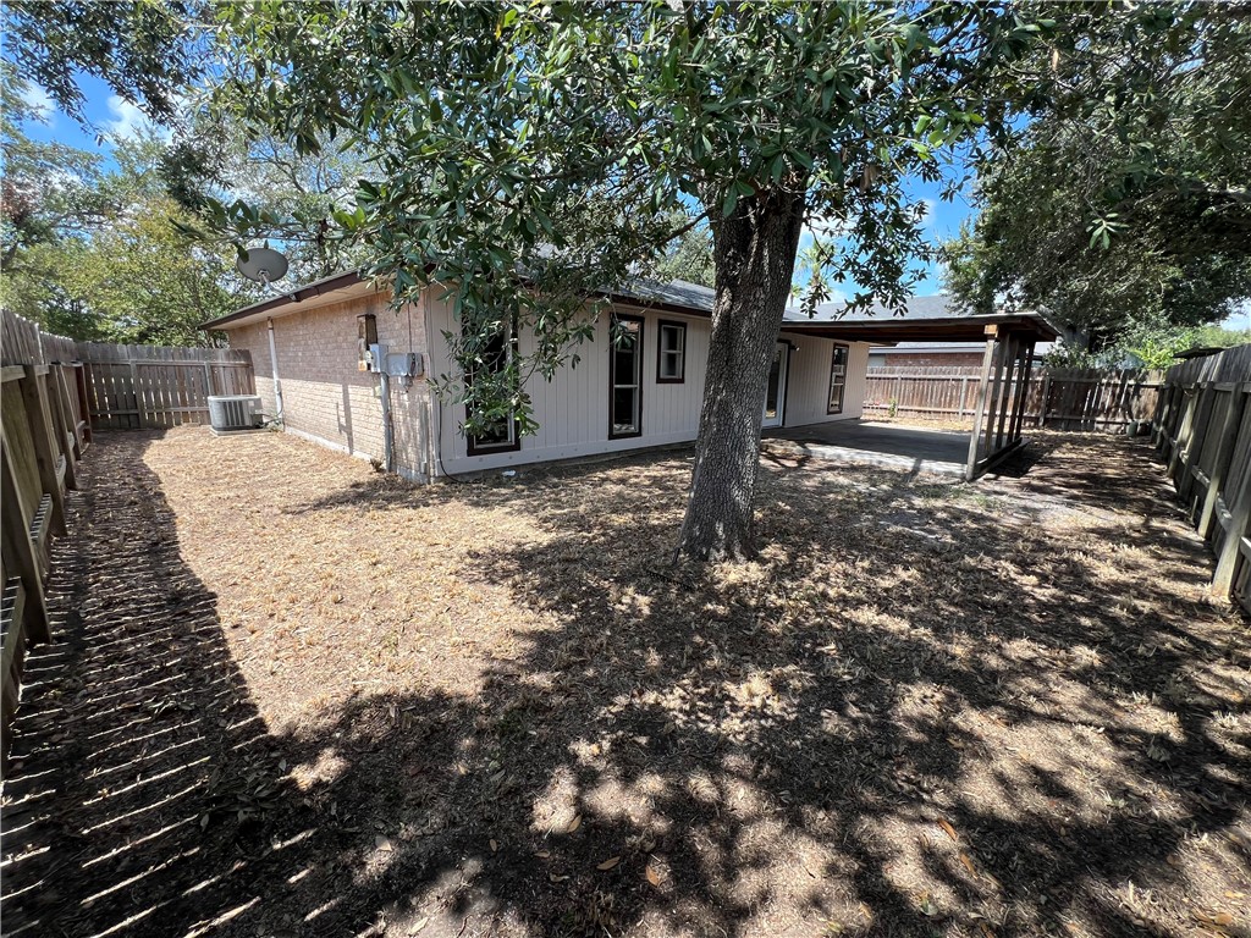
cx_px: 626
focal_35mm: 13
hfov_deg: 106.2
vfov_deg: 89.9
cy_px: 469
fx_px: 470
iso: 32
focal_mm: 1.57
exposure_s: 1/421
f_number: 1.8
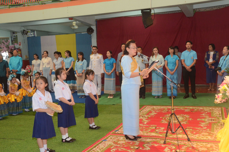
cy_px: 76
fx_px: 276
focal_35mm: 44
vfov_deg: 30.7
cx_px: 114
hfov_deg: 45.0
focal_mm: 29
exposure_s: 1/60
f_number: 9
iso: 2500
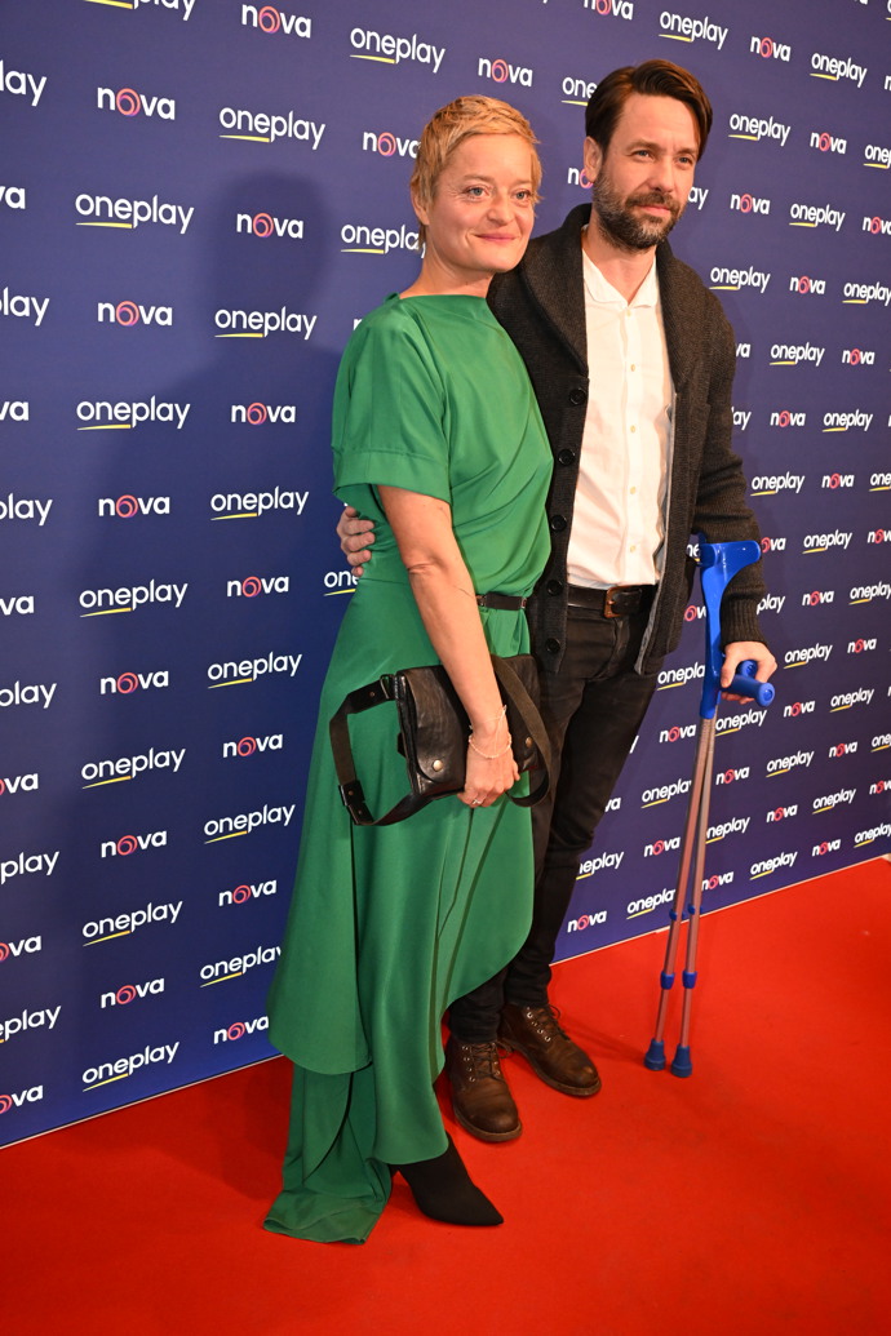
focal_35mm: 34
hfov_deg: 39.4
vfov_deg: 56.5
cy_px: 668
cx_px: 446
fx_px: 1244
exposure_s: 1/200
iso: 2500
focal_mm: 33.5
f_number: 4.5
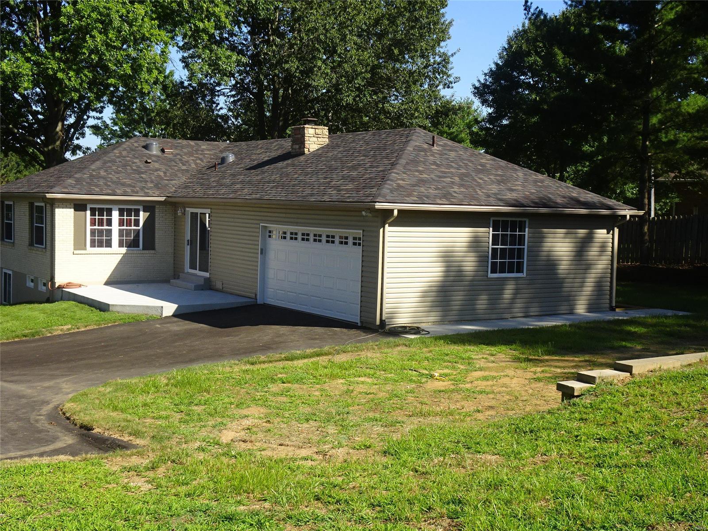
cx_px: 354
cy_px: 266
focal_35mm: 43
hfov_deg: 43.9
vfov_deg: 33.6
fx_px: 879
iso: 80
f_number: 4.5
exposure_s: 1/400
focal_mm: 7.3
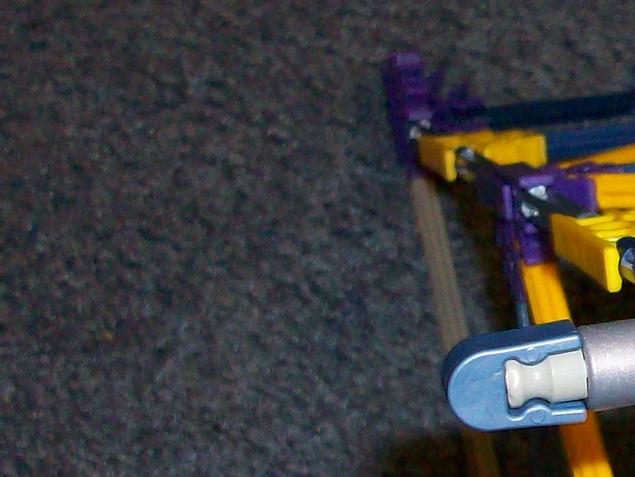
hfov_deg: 16.7
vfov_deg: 13.1
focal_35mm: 113
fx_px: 2073
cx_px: 740
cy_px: 212
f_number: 2.8
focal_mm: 5.7
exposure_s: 1/60
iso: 160
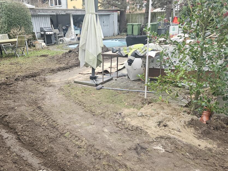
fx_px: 211
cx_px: 87
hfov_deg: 56.2
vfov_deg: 44.0
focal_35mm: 32
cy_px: 100
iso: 200
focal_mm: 5.4
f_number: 1.8
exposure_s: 1/180
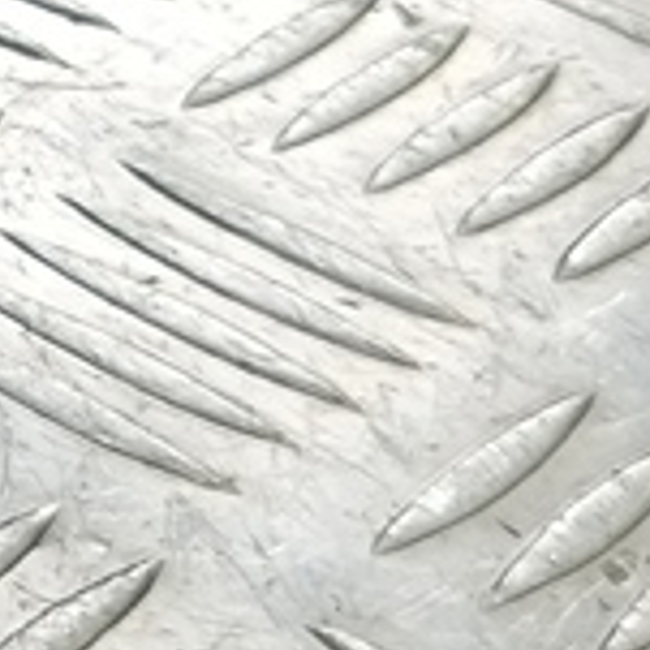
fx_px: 2932
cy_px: 151
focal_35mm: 138
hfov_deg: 9.4
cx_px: -1408
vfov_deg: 12.6
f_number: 1.6
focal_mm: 4.11
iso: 129
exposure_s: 1/100
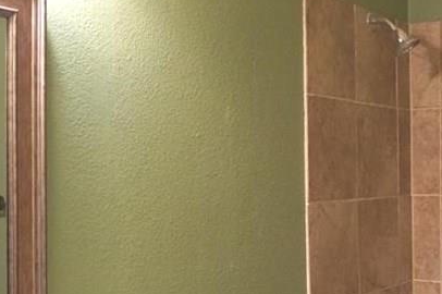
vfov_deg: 22.5
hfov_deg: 33.3
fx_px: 736
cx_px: 270
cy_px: 197
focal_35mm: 60
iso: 3200
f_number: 3.5
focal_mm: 16
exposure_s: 1/125
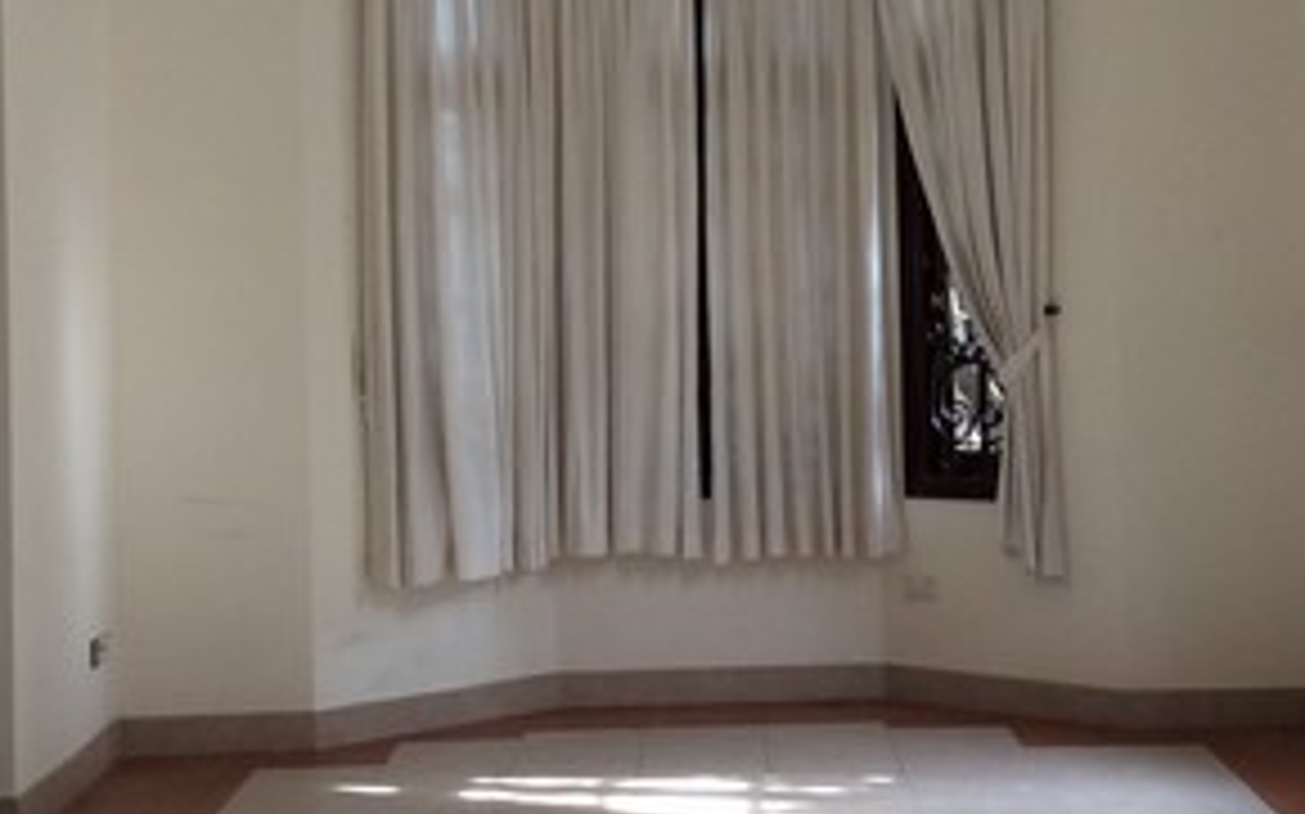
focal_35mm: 77
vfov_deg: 16.9
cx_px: 711
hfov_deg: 26.8
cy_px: 247
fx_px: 2737
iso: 40
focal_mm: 3.3
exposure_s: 1/30
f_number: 2.4
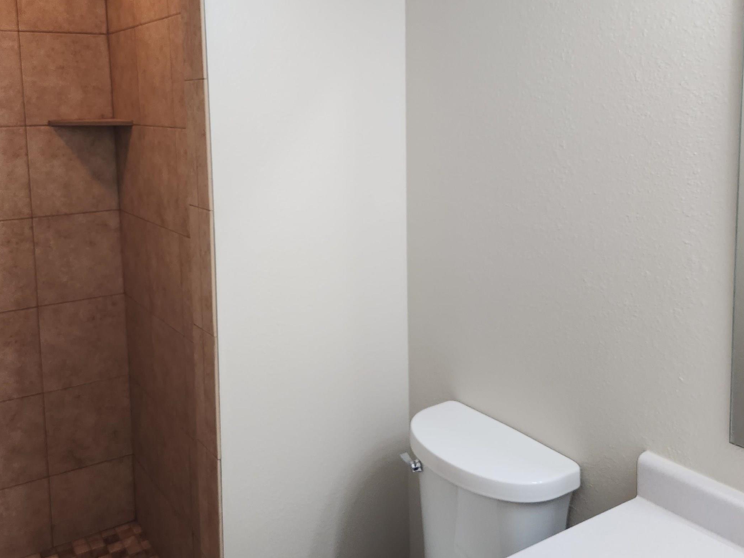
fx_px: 731
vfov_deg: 41.3
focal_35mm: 34
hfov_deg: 53.8
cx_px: 330
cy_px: 192
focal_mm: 5.4
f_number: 1.8
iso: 200
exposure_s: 1/120
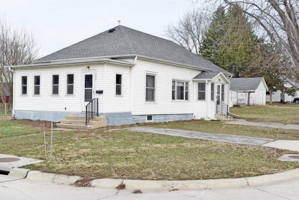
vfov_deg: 29.9
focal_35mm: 45
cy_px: 100
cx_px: 150
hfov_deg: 43.6
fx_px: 374
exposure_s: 1/320
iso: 100
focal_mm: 30
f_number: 9
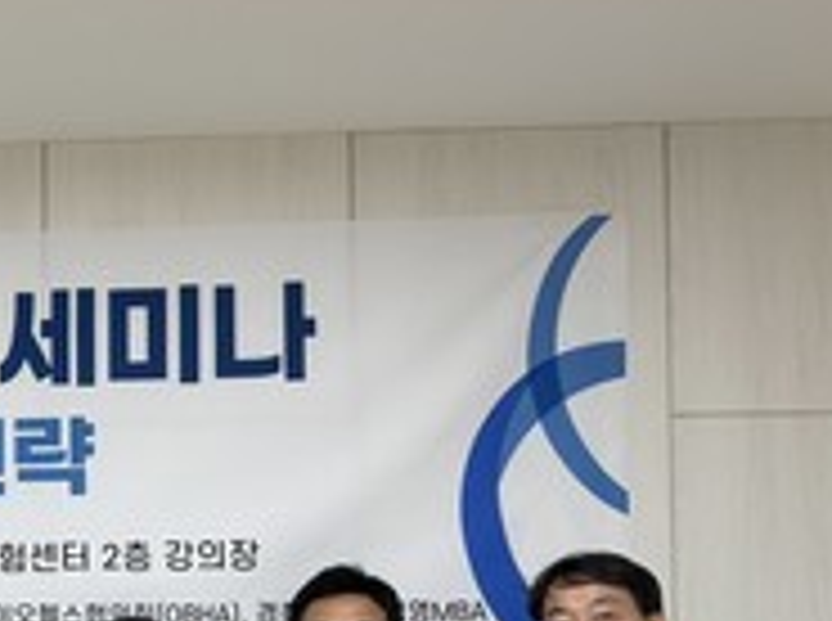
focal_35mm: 78
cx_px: -450
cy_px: 621
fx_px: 1871
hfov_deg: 20.9
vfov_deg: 18.4
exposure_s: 1/120
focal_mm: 6.76
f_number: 1.78
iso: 125
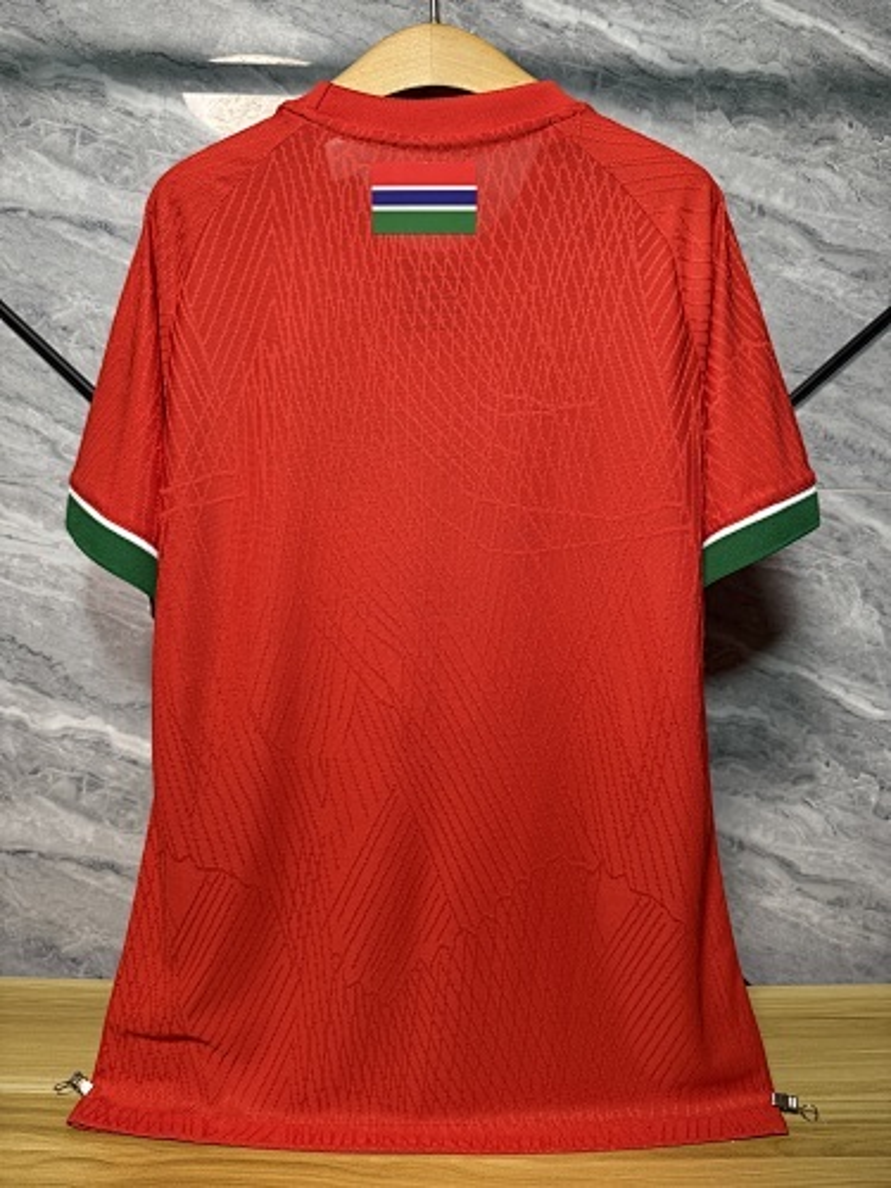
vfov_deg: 71.6
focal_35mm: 24
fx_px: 824
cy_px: 594
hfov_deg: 56.8
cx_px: 446
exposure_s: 1/50
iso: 160
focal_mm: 6.76
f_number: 1.78
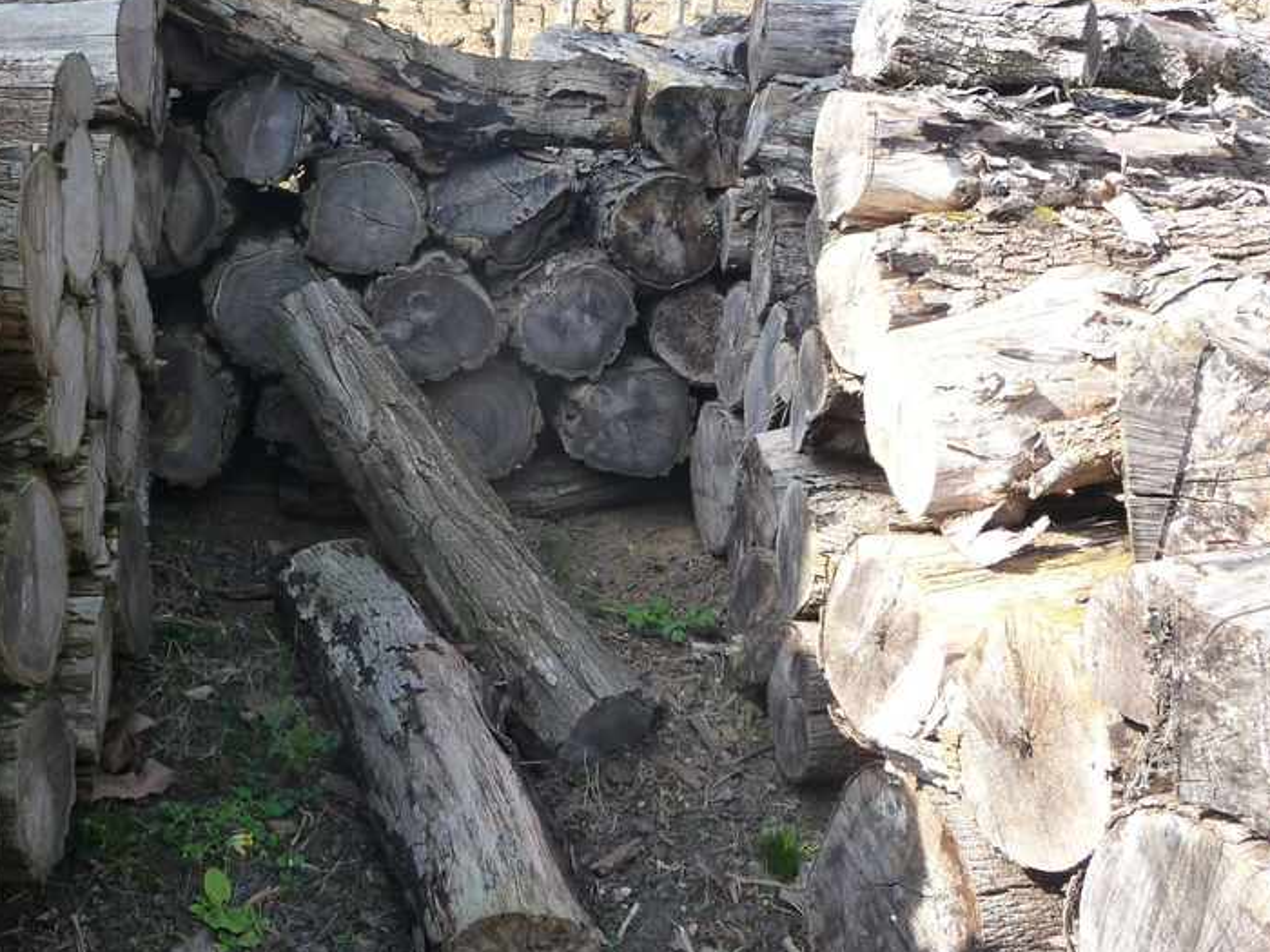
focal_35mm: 40
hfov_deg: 46.1
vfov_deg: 35.9
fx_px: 1468
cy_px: 393
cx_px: 432
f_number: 3.3
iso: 160
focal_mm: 4.7
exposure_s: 1/250
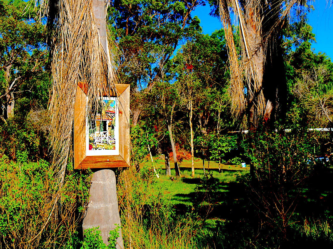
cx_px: 166
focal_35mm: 60
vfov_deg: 24.4
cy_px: 124
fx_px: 577
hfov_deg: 32.2
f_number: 13
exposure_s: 1/160
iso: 200
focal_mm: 30
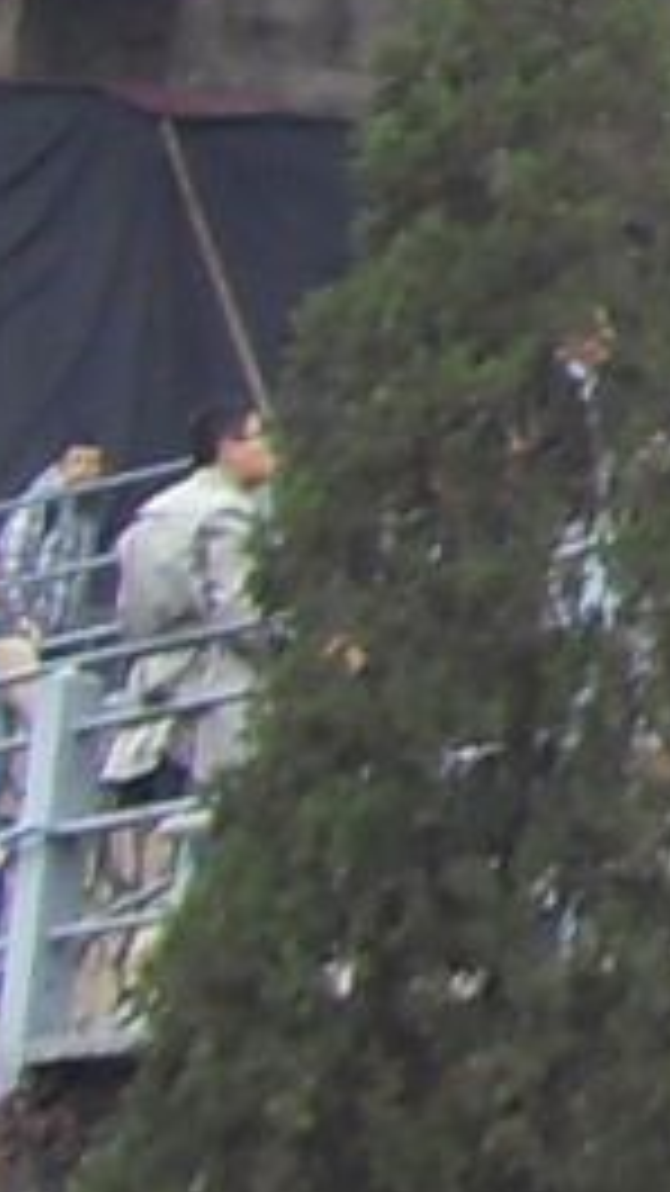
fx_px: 10363
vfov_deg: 6.4
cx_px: 3462
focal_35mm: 328
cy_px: -1003
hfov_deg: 3.4
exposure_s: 1/60
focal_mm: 6.6
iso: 100
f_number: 3.5
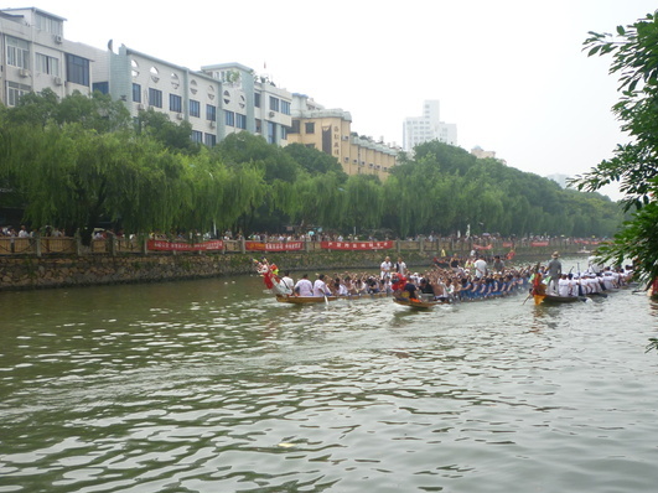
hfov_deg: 45.8
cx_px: 326
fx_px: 779
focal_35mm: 41
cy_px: 318
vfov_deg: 34.9
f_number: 3.3
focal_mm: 5.2
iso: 80
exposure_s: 1/125
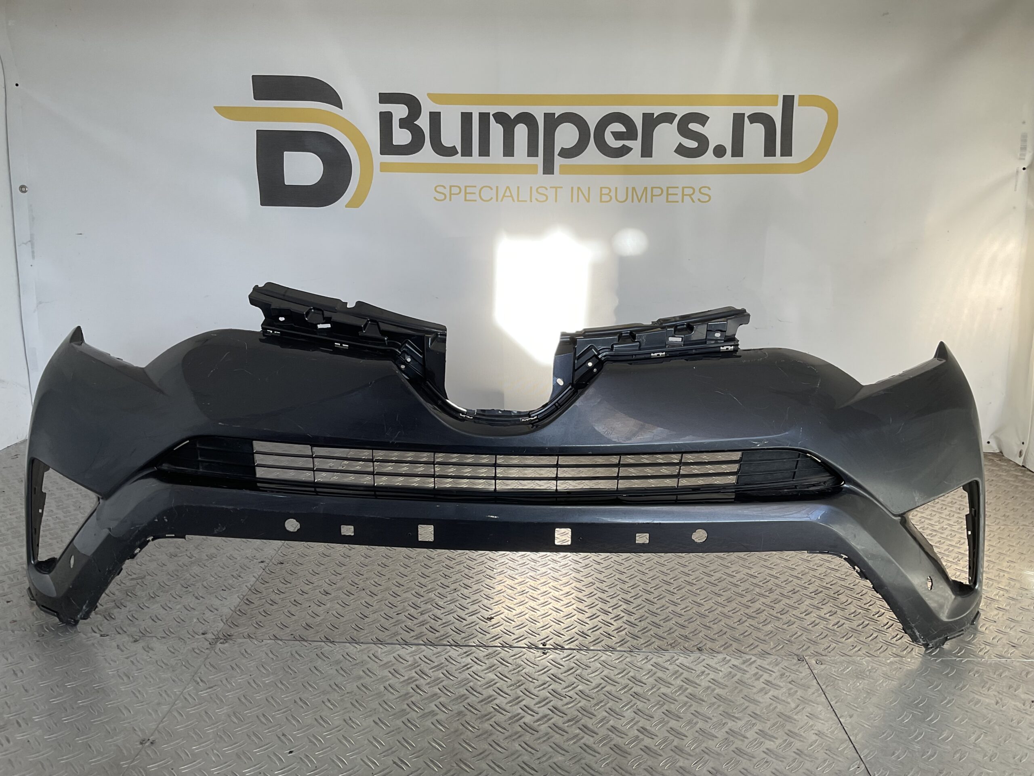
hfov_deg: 61.7
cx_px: 517
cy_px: 388
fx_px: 866
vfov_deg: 48.2
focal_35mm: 29
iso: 16
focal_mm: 3
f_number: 1.8
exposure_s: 1/190
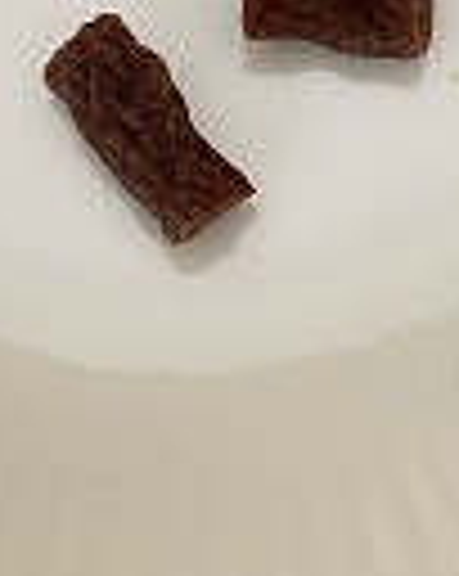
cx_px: 180
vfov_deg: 18.6
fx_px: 1702
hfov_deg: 15.3
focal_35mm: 100
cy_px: -22
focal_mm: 4.2
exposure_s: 1/121
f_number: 1.6
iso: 64
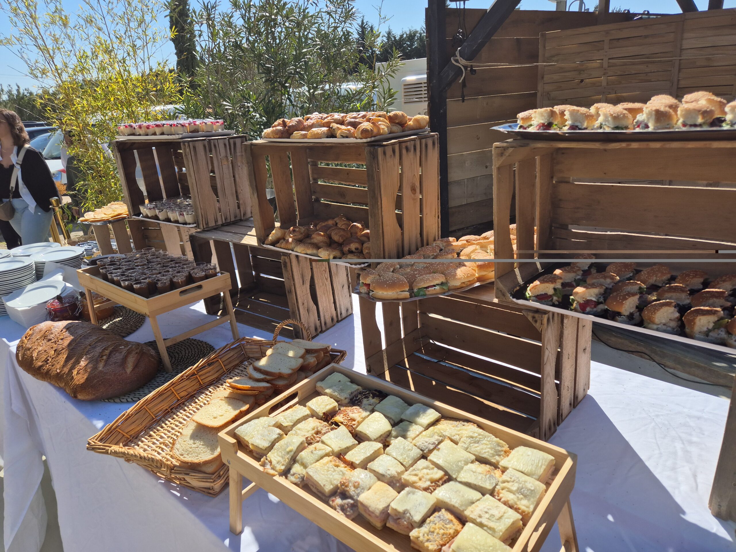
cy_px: 276
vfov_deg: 58.9
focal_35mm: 23
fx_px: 489
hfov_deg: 73.9
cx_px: 368
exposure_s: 1/1876
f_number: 1.8
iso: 25
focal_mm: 5.4
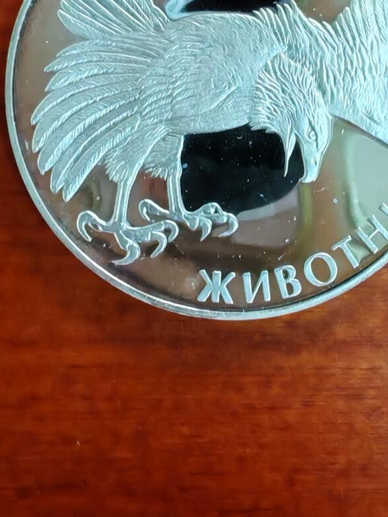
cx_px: 245
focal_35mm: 60
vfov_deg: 30.9
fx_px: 897
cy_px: 68
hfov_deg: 24.3
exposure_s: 1/33
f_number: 2.2
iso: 160
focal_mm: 1.96
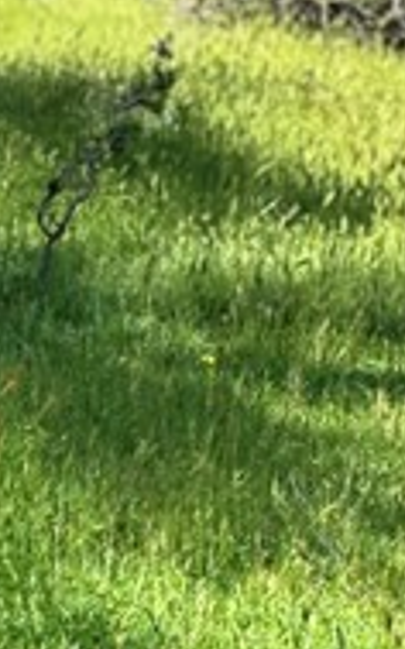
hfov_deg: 4.7
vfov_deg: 7.6
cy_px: 192
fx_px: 4878
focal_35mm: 276
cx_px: -244
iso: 25
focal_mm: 9
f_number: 2.8
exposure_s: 1/205
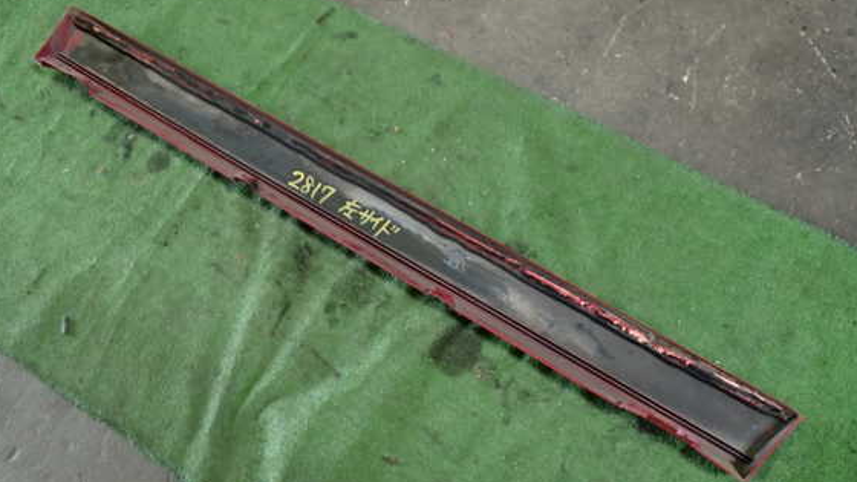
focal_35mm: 35
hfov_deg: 56.6
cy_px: 260
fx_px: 795
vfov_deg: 33.7
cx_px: 425
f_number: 2.3
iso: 400
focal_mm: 5.4
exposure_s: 1/30
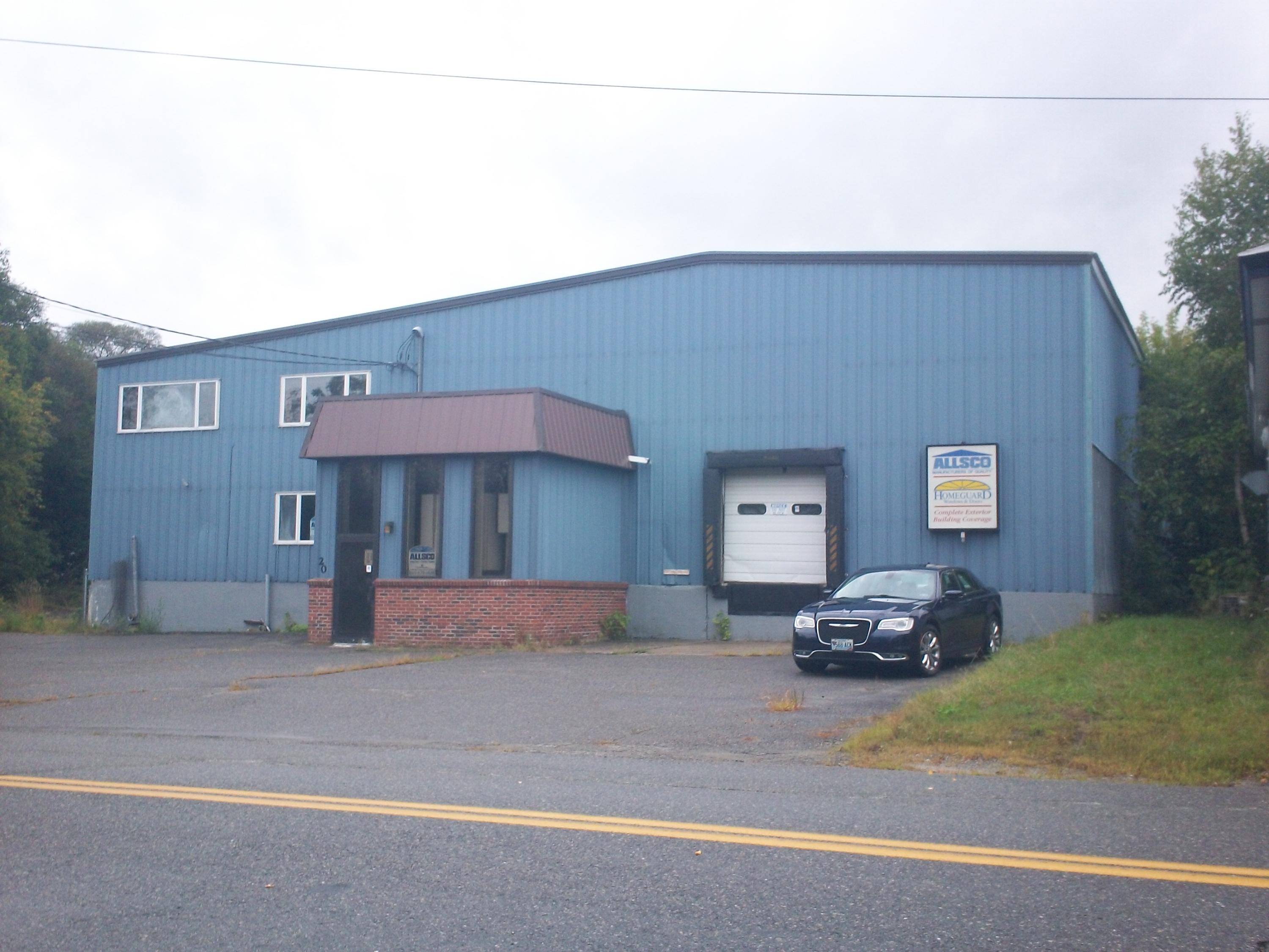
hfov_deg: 49.0
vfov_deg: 37.7
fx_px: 1393
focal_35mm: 38
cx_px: 634
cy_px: 476
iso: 80
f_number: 4.5
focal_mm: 6.3
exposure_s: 1/160
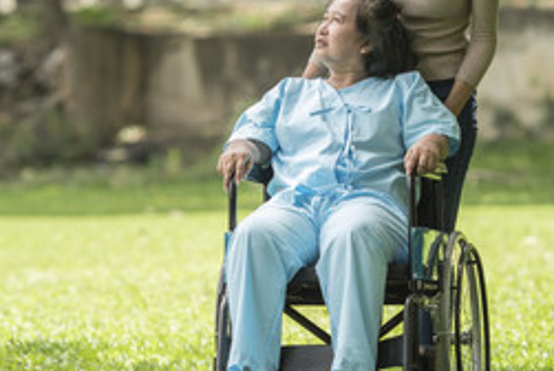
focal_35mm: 269
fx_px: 4144
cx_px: 276
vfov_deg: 5.1
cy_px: 128
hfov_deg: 7.6
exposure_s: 1/640
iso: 250
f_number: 2.8
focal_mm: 135
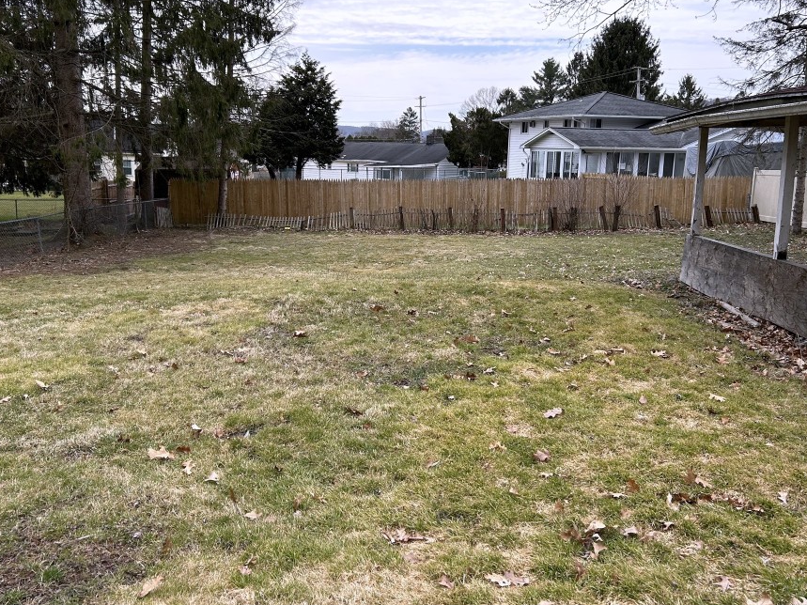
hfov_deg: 58.4
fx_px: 723
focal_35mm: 31
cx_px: 398
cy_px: 273
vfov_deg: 45.4
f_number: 1.5
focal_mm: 5.7
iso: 50
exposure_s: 1/1669
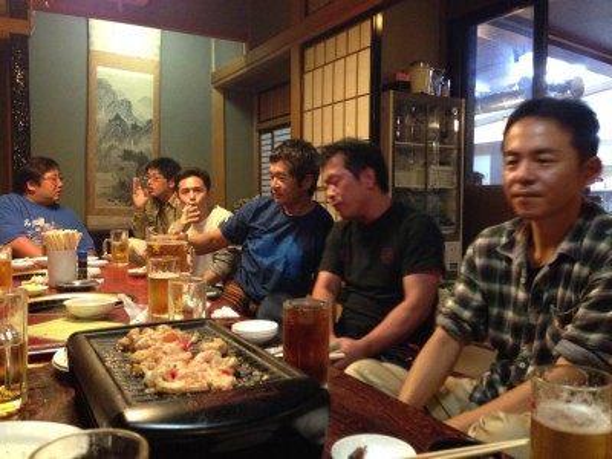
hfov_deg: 55.4
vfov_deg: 42.9
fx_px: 583
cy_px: 230
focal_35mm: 33
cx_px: 306
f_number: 2.4
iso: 400
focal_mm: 4.12
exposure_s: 1/15
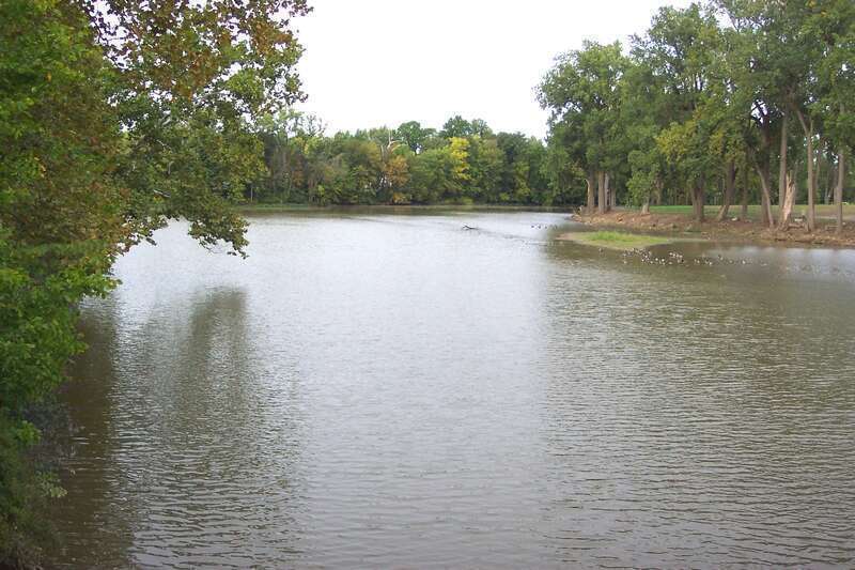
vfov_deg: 35.0
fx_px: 902
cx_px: 428
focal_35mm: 38
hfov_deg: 50.7
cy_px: 285
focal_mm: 8
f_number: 2.8
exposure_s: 1/250
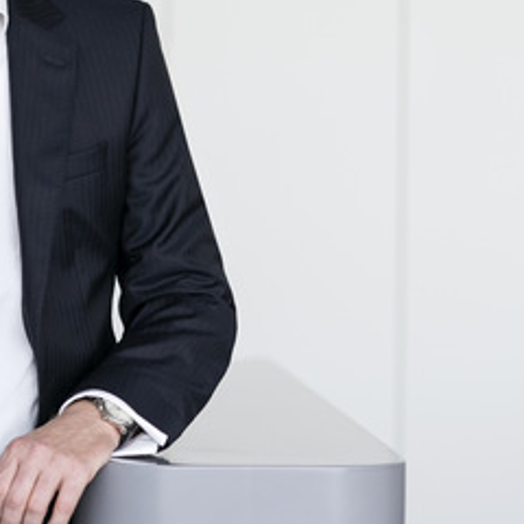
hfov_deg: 8.0
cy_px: 195
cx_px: 170
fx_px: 3751
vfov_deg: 8.0
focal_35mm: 219
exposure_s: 1/125
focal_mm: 85
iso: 320
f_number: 2
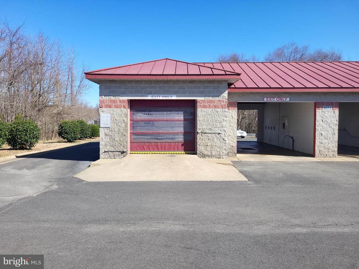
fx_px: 270
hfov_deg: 67.3
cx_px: 180
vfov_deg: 53.1
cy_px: 134
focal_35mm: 26
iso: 40
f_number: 1.8
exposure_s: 1/1546
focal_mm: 5.4
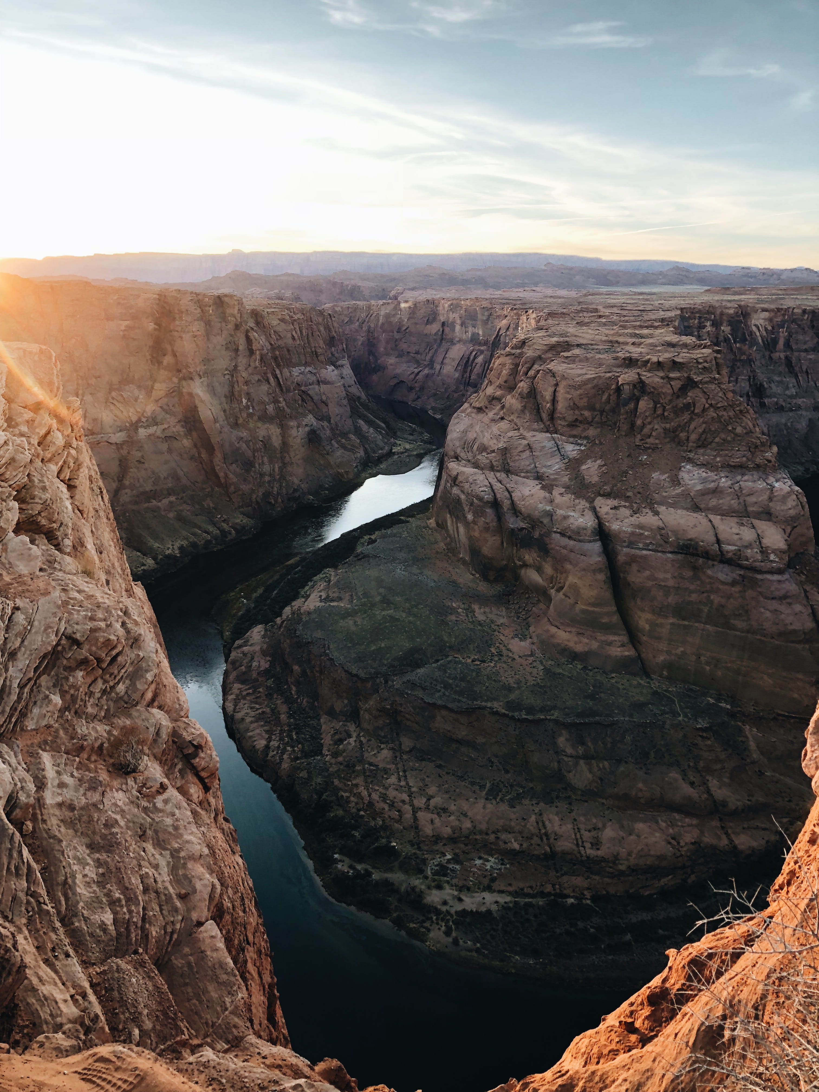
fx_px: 883
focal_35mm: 28
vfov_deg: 63.4
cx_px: 410
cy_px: 546
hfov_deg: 49.7
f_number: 1.8
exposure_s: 1/120
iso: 40
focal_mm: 3.99
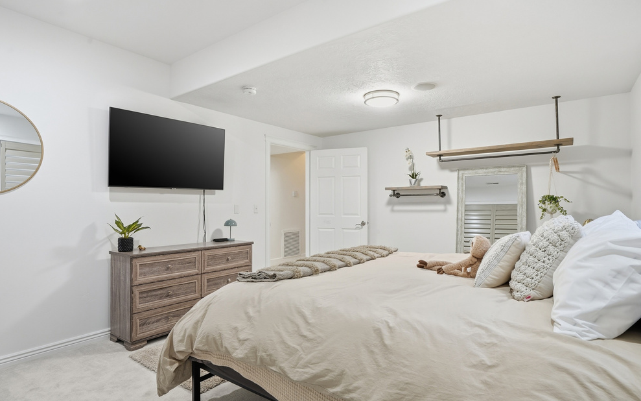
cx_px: 330
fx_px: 332
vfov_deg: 62.2
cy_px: 212
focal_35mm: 19
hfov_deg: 88.0
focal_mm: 18
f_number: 9
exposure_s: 1/60
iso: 250
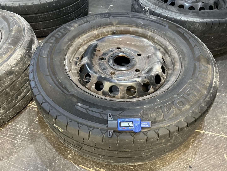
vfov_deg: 53.1
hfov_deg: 67.3
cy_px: 86
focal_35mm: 26
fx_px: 170
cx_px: 114
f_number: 1.5
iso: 400
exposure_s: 1/33
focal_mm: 5.7
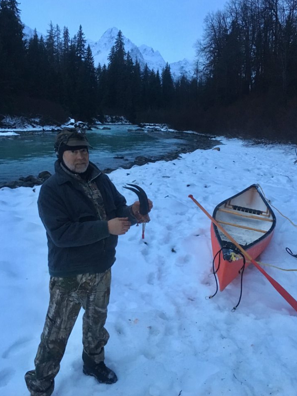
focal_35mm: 31
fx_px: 355
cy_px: 194
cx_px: 150
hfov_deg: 45.4
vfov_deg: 58.4
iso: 500
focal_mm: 4.15
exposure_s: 1/15
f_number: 2.2
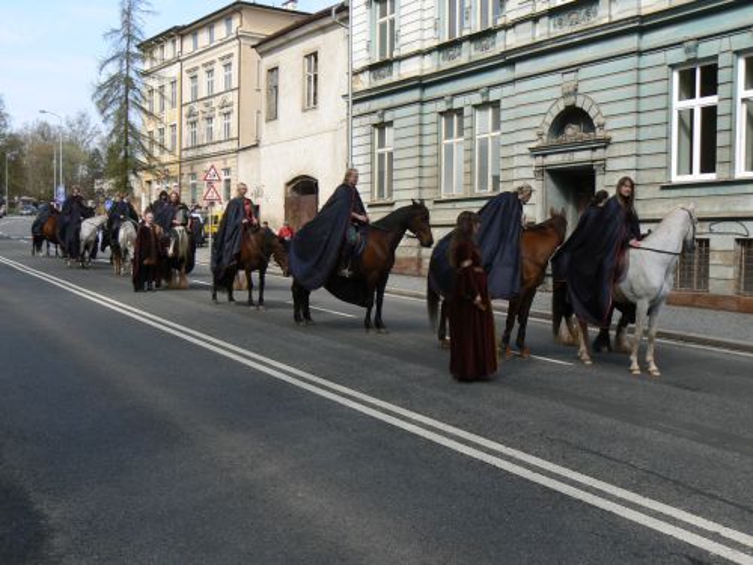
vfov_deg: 34.3
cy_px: 282
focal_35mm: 42
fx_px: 914
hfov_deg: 44.8
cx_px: 376
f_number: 5.6
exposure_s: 1/320
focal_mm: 7
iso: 80
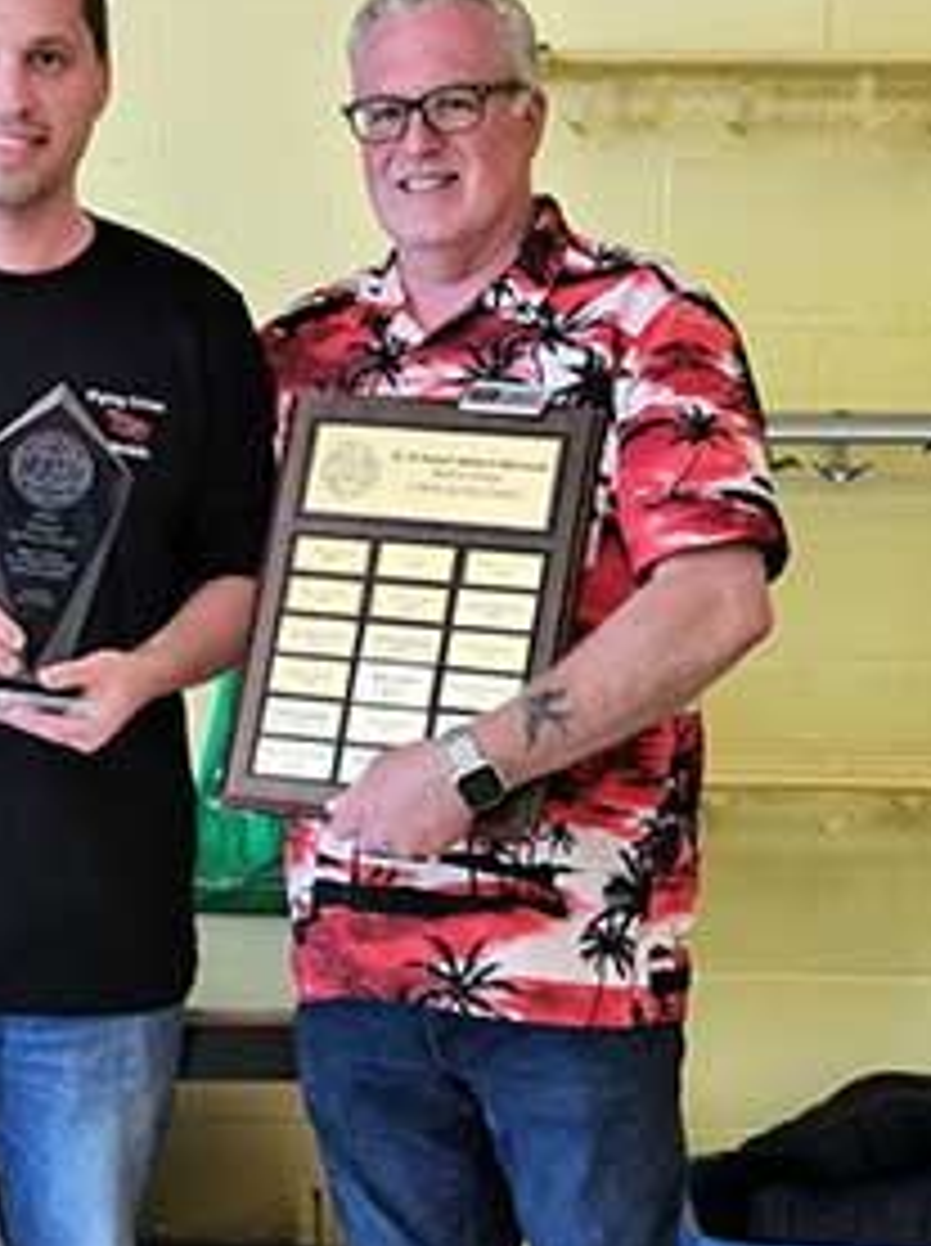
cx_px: 238
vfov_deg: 24.0
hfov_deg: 18.1
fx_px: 2911
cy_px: 884
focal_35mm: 81
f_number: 1.6
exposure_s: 1/60
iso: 125
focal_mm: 5.56
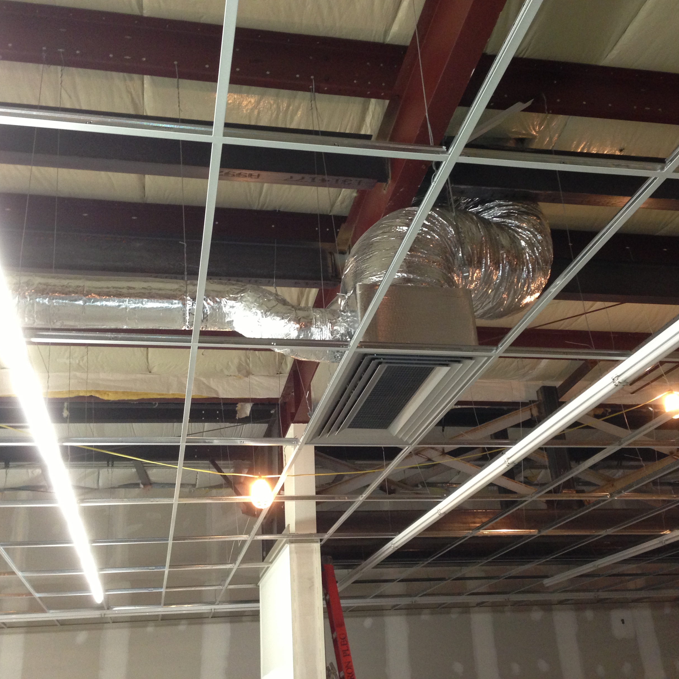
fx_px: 865
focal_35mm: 39
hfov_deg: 42.8
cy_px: 339
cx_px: 340
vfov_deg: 42.8
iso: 200
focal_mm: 4.13
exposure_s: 1/20
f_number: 2.4
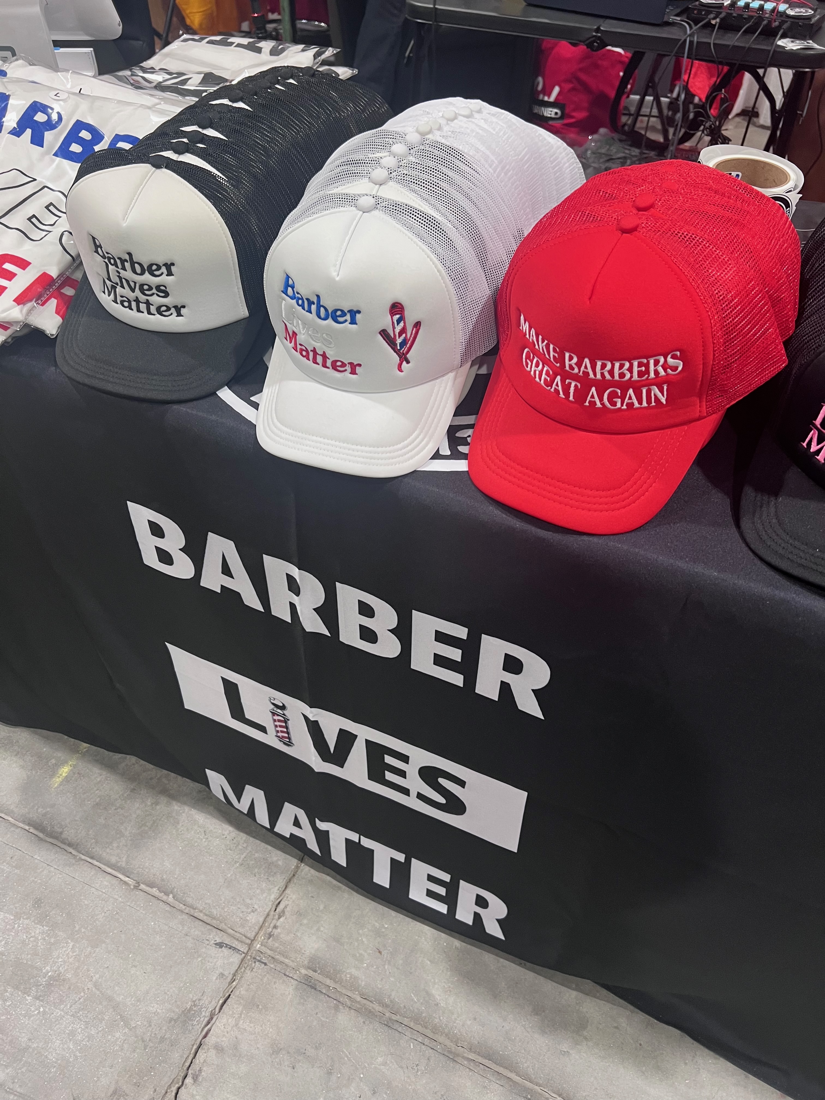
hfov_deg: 53.1
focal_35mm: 26
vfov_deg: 67.3
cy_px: 550
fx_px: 826
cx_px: 412
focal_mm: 5.7
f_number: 1.5
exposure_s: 1/60
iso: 160
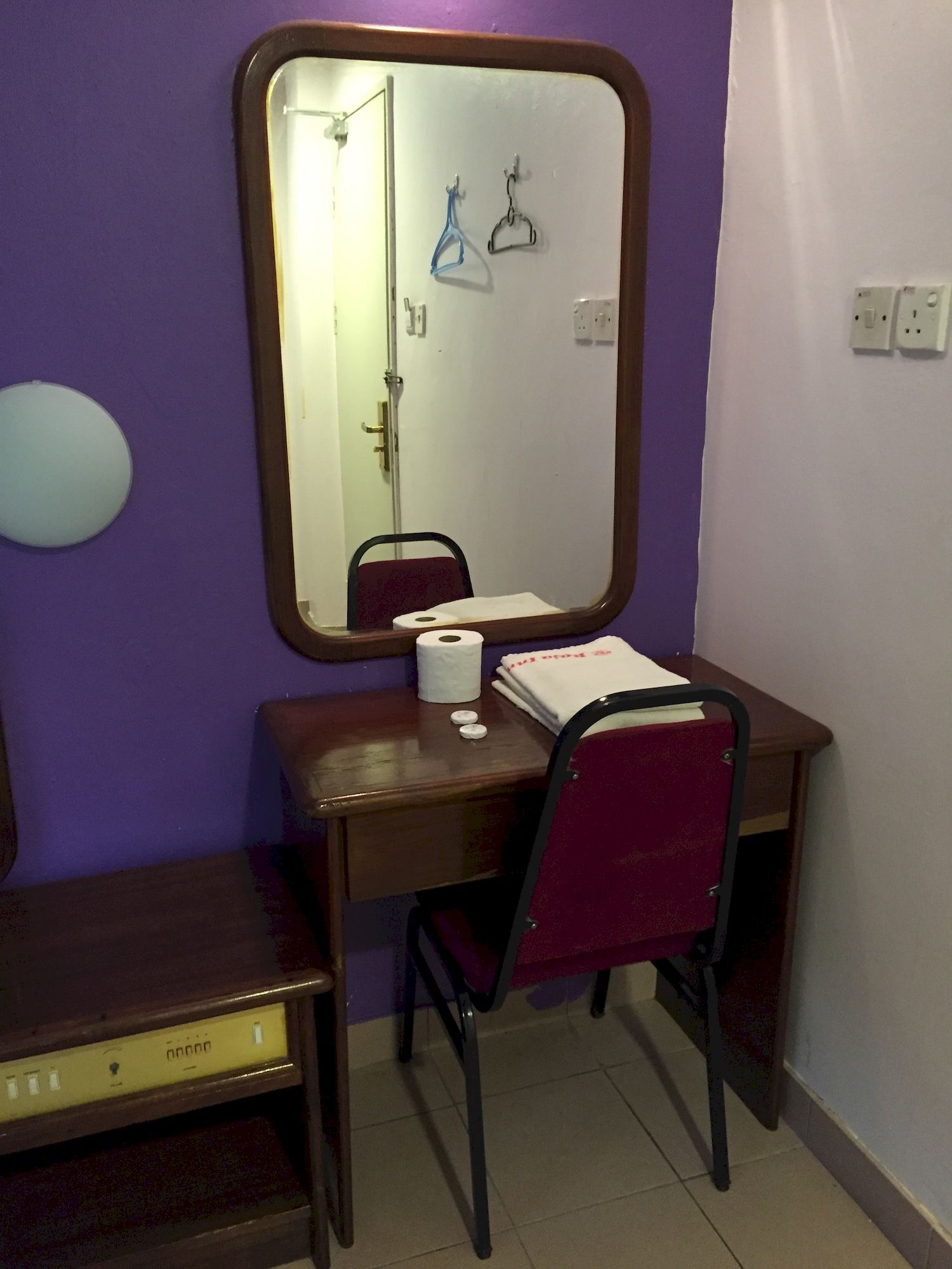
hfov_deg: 48.2
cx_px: 476
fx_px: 1063
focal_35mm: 29
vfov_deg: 61.7
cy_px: 634
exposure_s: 1/15
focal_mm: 4.15
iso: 250
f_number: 2.2
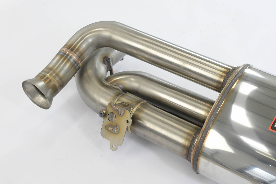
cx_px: 136
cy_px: 92
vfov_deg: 20.6
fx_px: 506
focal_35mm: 66
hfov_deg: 30.5
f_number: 10
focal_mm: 42
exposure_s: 1/160
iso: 4000
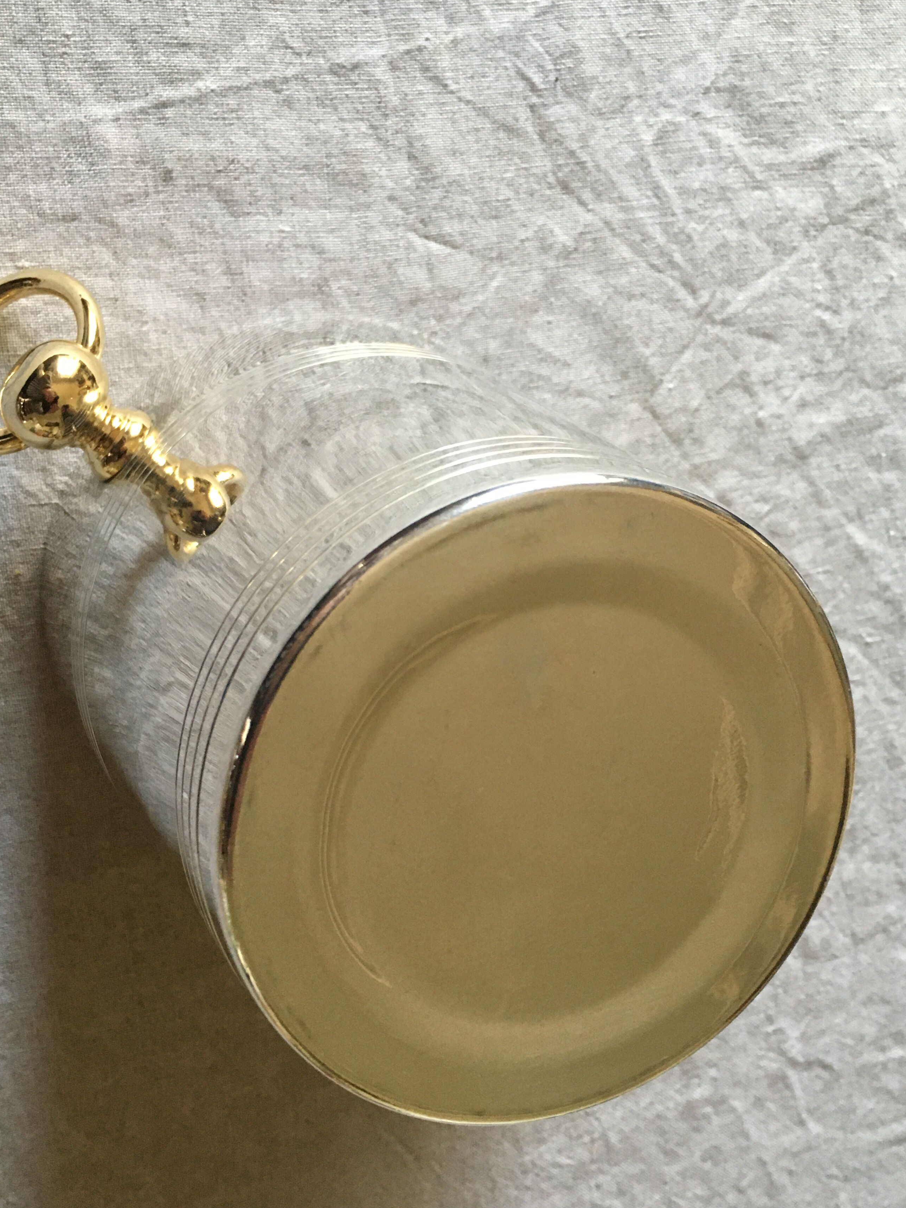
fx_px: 1187
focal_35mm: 34
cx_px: 444
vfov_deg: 53.9
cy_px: 633
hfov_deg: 41.8
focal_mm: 4.15
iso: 200
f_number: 2.2
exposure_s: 1/24
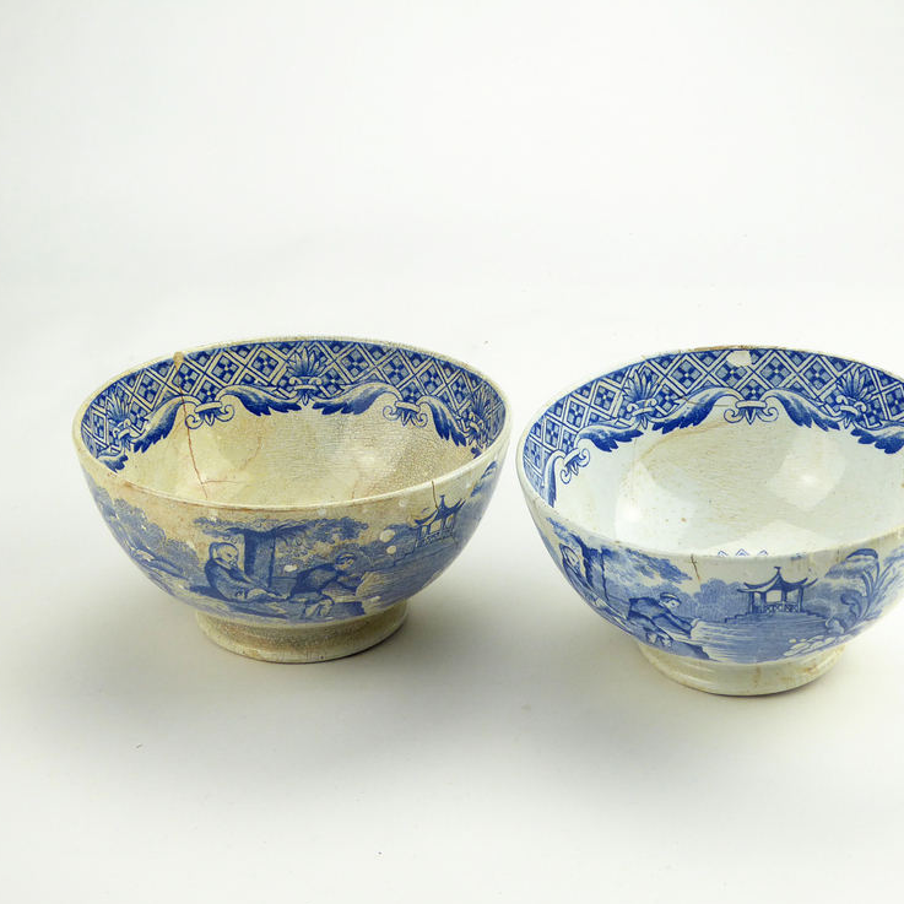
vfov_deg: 28.6
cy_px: 458
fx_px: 1773
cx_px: 536
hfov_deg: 28.6
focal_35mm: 60
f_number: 5
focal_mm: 9
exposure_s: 1/80
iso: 200
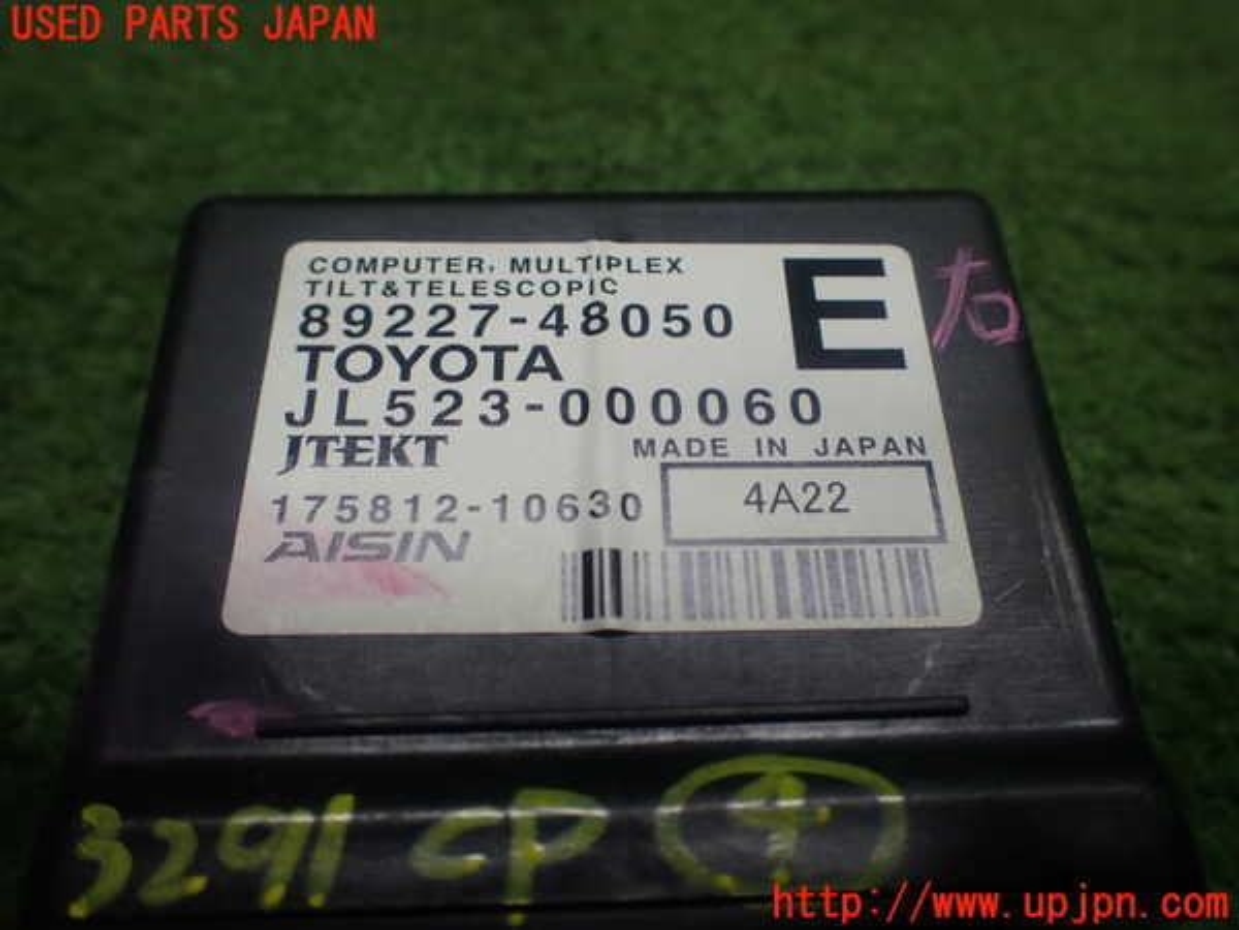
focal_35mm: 30
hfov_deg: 60.0
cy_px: 465
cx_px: 620
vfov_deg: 46.8
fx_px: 1074
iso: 160
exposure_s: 1/125
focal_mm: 5.4
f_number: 2.3
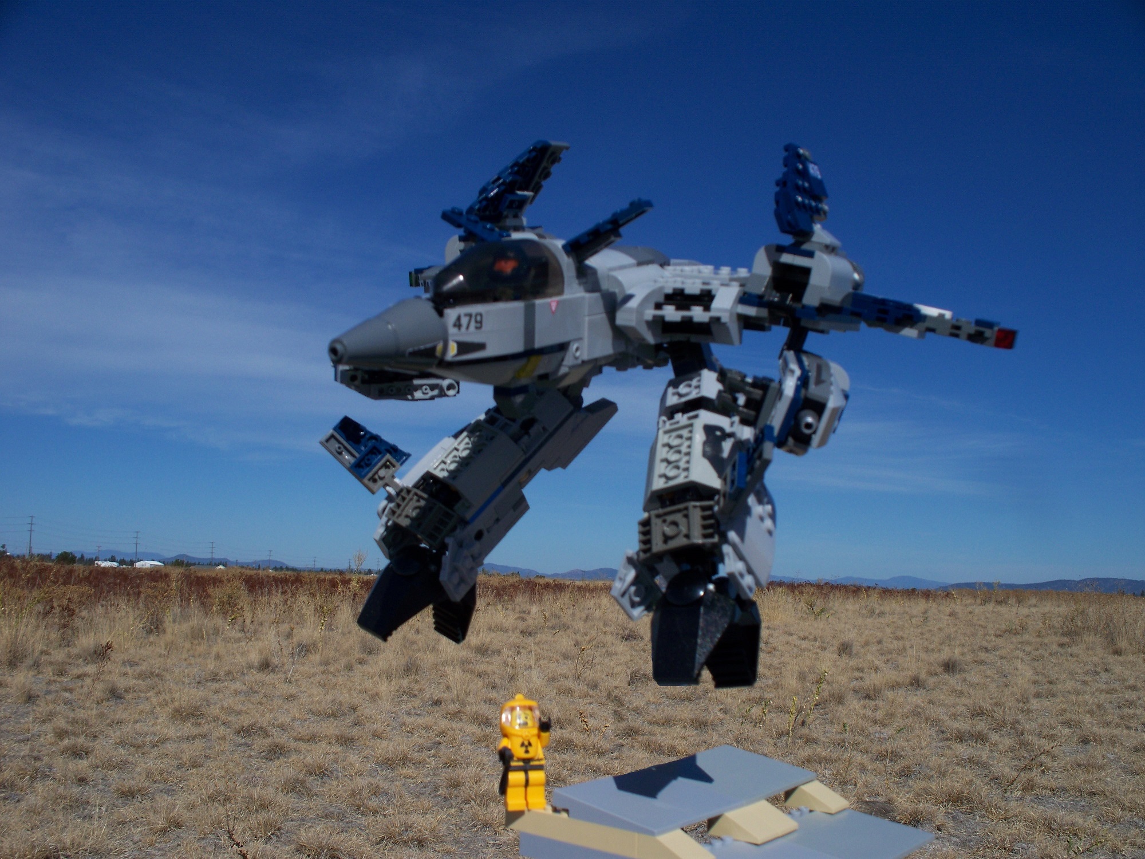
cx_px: 572
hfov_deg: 51.4
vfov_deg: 39.7
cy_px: 430
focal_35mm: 36
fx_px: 1191
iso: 64
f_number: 5
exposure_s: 1/1000
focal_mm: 7.54
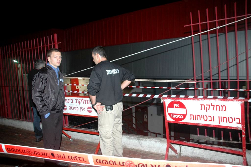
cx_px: 126
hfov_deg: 57.3
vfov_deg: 39.9
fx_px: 230
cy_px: 84
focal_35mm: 33
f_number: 5
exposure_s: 1/60
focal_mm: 22
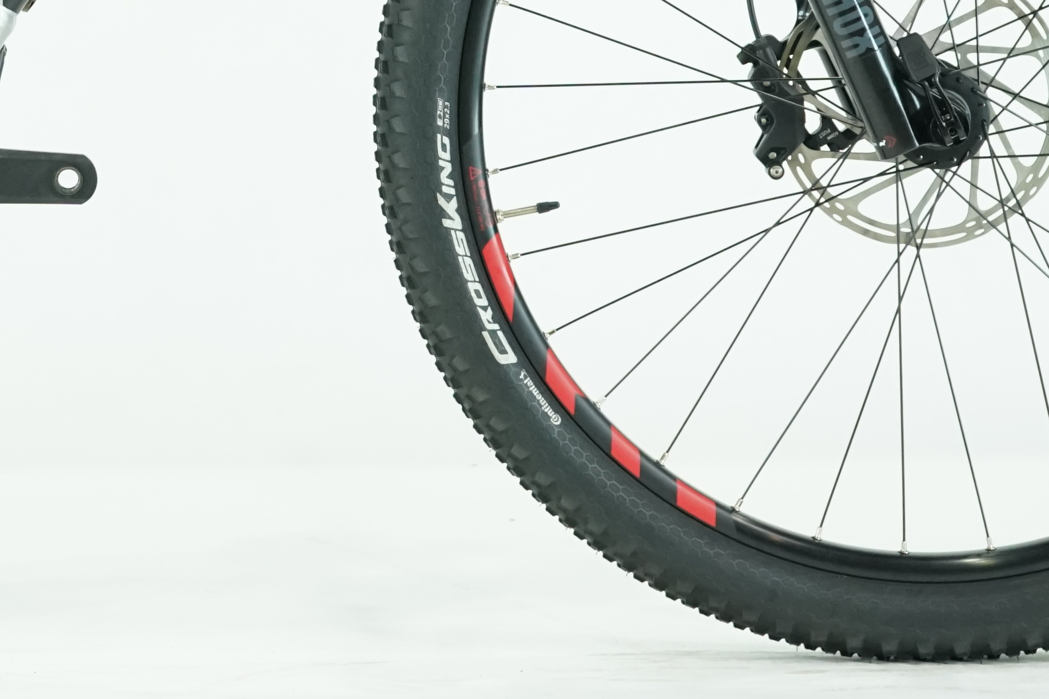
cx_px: 21
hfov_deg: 12.5
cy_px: -261
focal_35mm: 162
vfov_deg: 8.3
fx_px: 4720
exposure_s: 1/200
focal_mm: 57
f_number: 5
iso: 2000
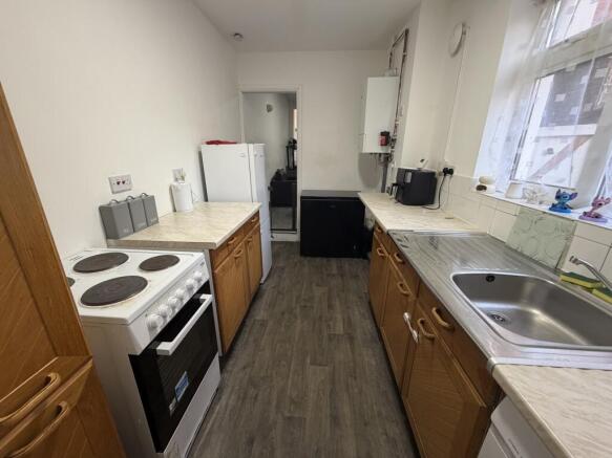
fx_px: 247
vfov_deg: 85.7
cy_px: 229
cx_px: 306
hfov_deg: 102.1
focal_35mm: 14
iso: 250
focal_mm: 2.22
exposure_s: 1/100
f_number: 2.2
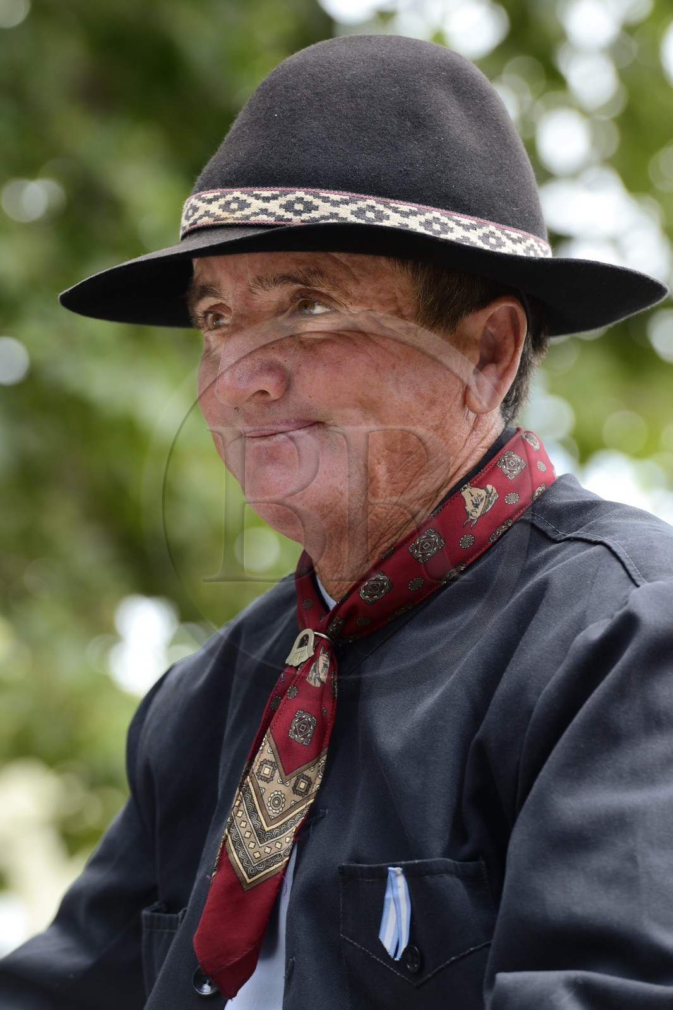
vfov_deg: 10.3
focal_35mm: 200
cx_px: 336
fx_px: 5610
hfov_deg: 6.9
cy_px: 505
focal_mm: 200
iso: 400
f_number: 6.3
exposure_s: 1/200
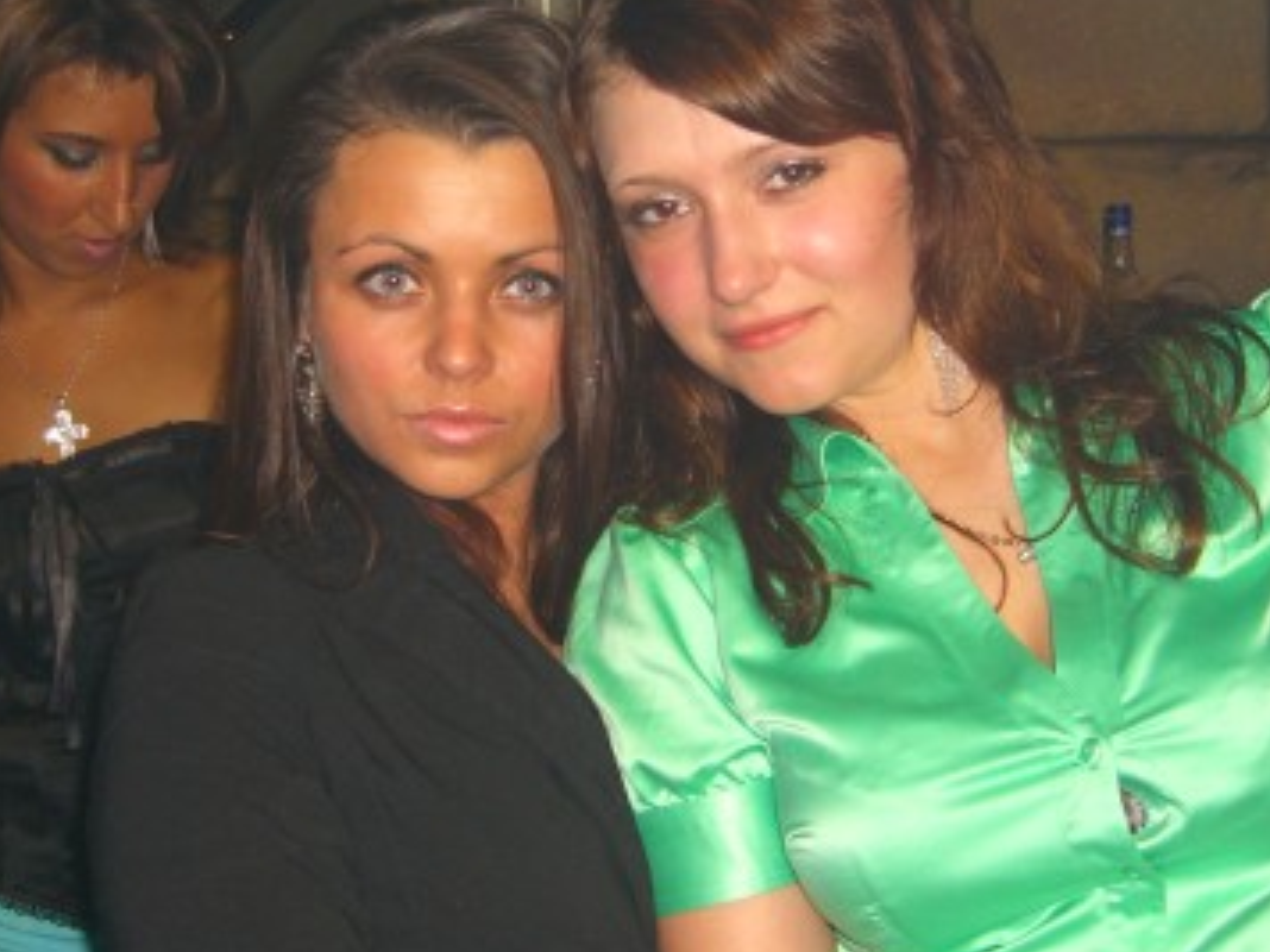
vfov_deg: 22.9
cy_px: 421
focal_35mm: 64
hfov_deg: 30.3
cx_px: 585
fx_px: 2348
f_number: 2.8
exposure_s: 1/60
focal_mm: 7.9
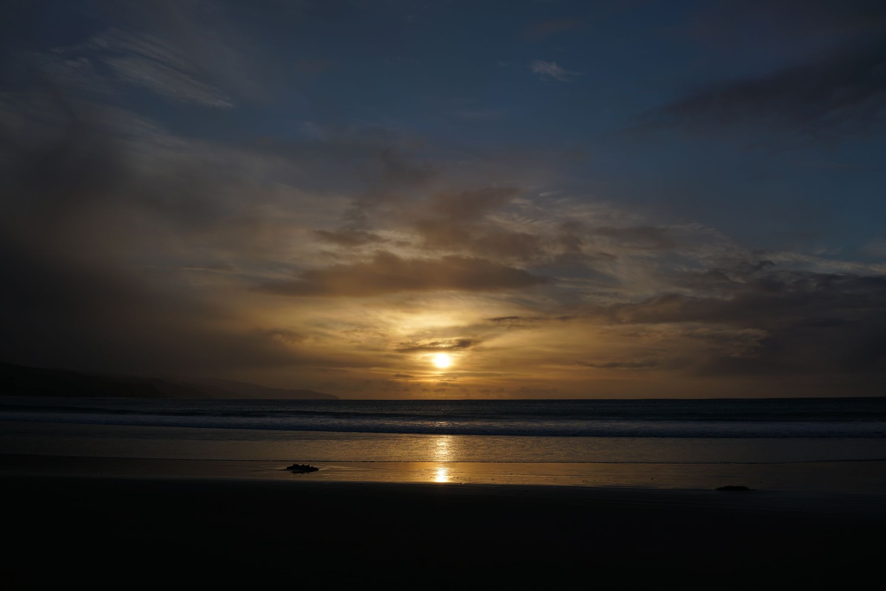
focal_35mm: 35
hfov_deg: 54.4
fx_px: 861
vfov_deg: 37.9
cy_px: 296
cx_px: 443
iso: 100
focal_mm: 35
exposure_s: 1/640
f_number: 8
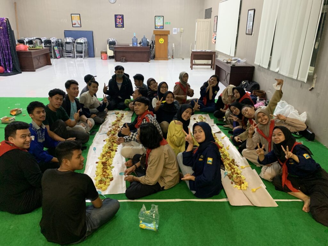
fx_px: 246
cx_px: 164
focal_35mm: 26
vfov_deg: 53.1
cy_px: 123
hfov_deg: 67.3
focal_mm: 4.25
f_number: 1.8
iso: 400
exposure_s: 1/39
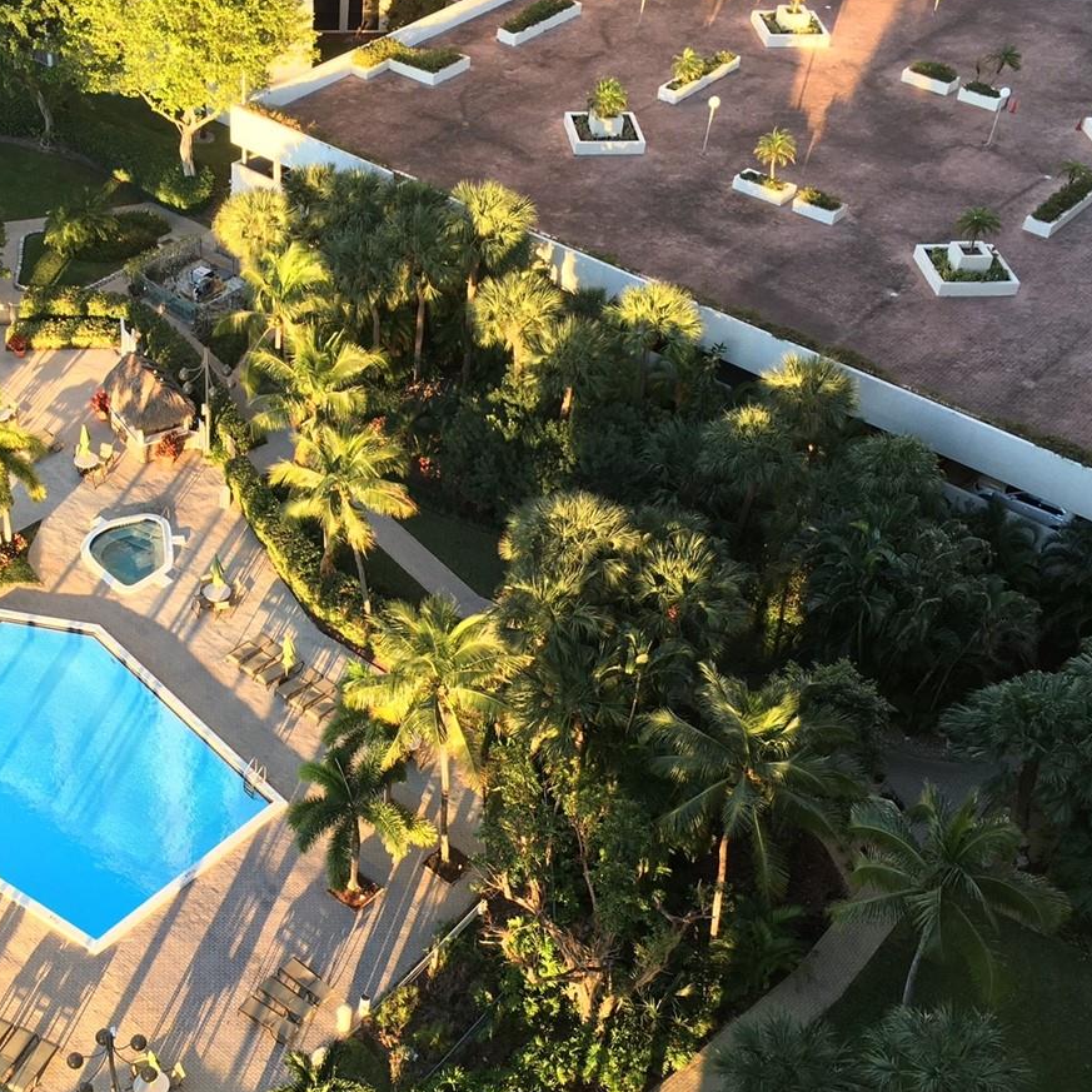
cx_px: 300
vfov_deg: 36.0
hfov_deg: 35.4
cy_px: 633
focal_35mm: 47
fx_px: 1677
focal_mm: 4.15
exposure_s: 1/120
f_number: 2.2
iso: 25
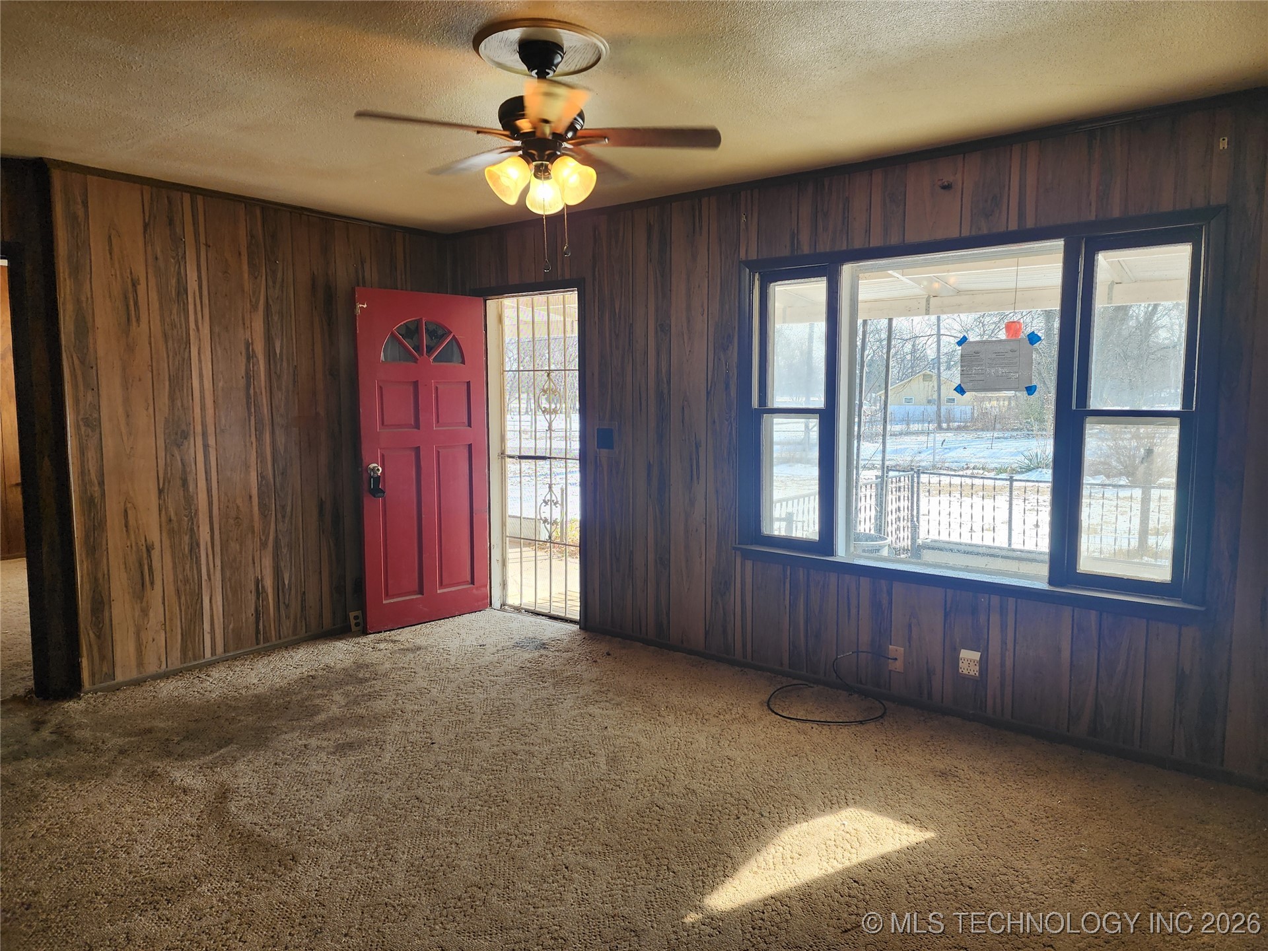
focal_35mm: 23
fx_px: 843
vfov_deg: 58.9
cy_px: 476
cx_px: 634
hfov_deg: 73.9
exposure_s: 1/120
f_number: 1.8
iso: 50
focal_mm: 6.4
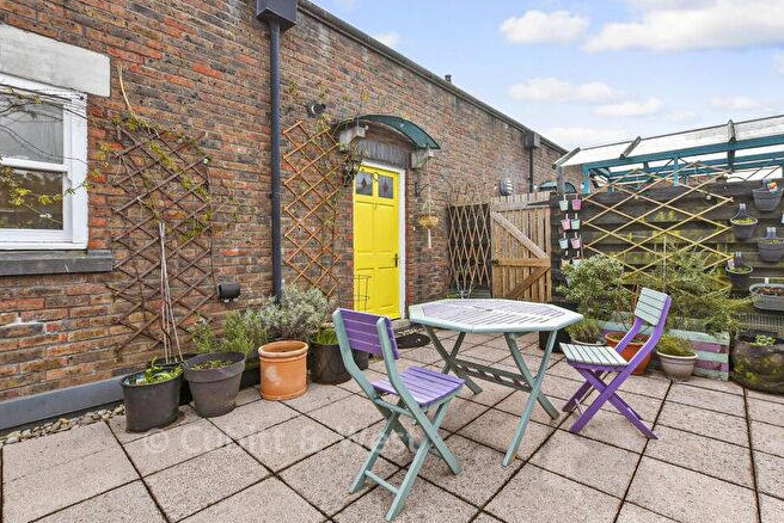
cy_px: 249
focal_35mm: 16
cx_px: 415
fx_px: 349
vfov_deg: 73.8
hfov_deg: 96.6
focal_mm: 10
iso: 160
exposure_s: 1/160
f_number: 8
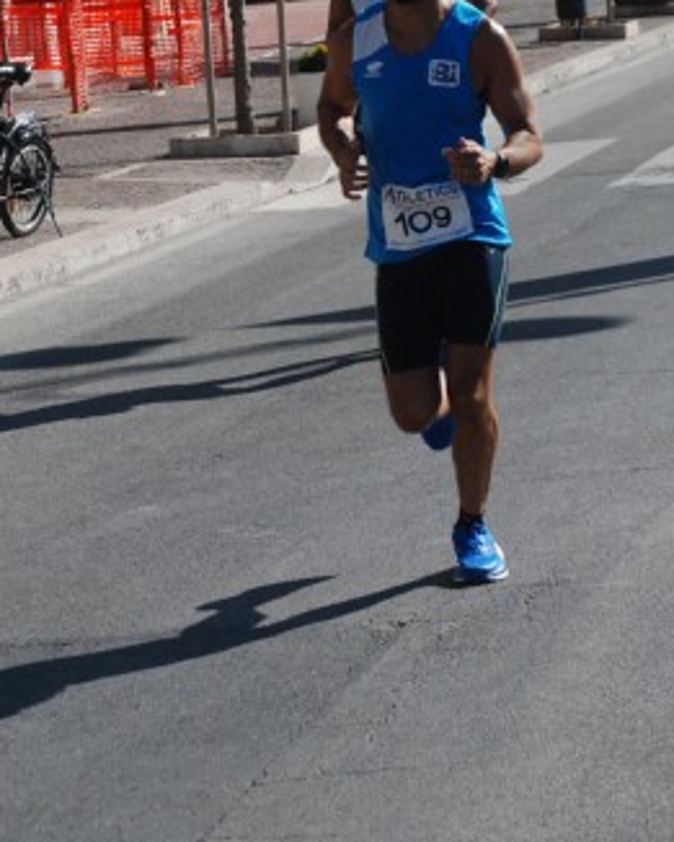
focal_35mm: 161
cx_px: 332
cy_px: 395
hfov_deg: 9.6
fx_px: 4013
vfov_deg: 12.0
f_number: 8
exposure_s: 1/2000
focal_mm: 62
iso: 1000
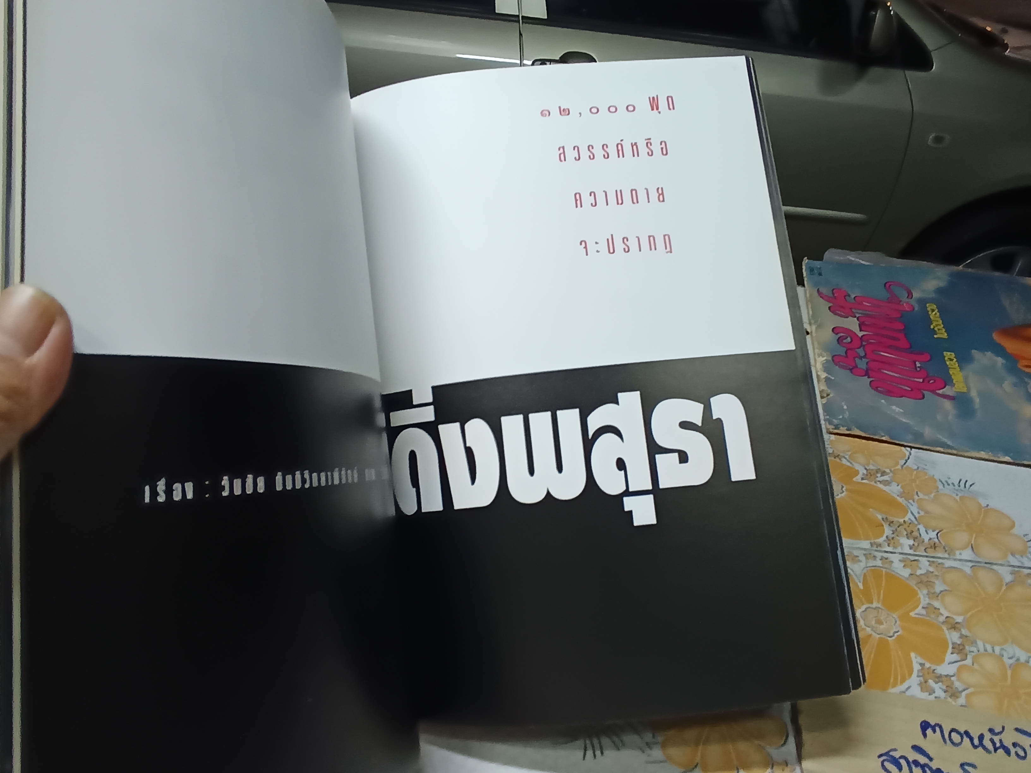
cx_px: 516
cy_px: 386
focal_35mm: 16
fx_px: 477
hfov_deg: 94.5
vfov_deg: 78.1
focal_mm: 1.65
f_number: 2.2
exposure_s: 1/33.3
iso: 674
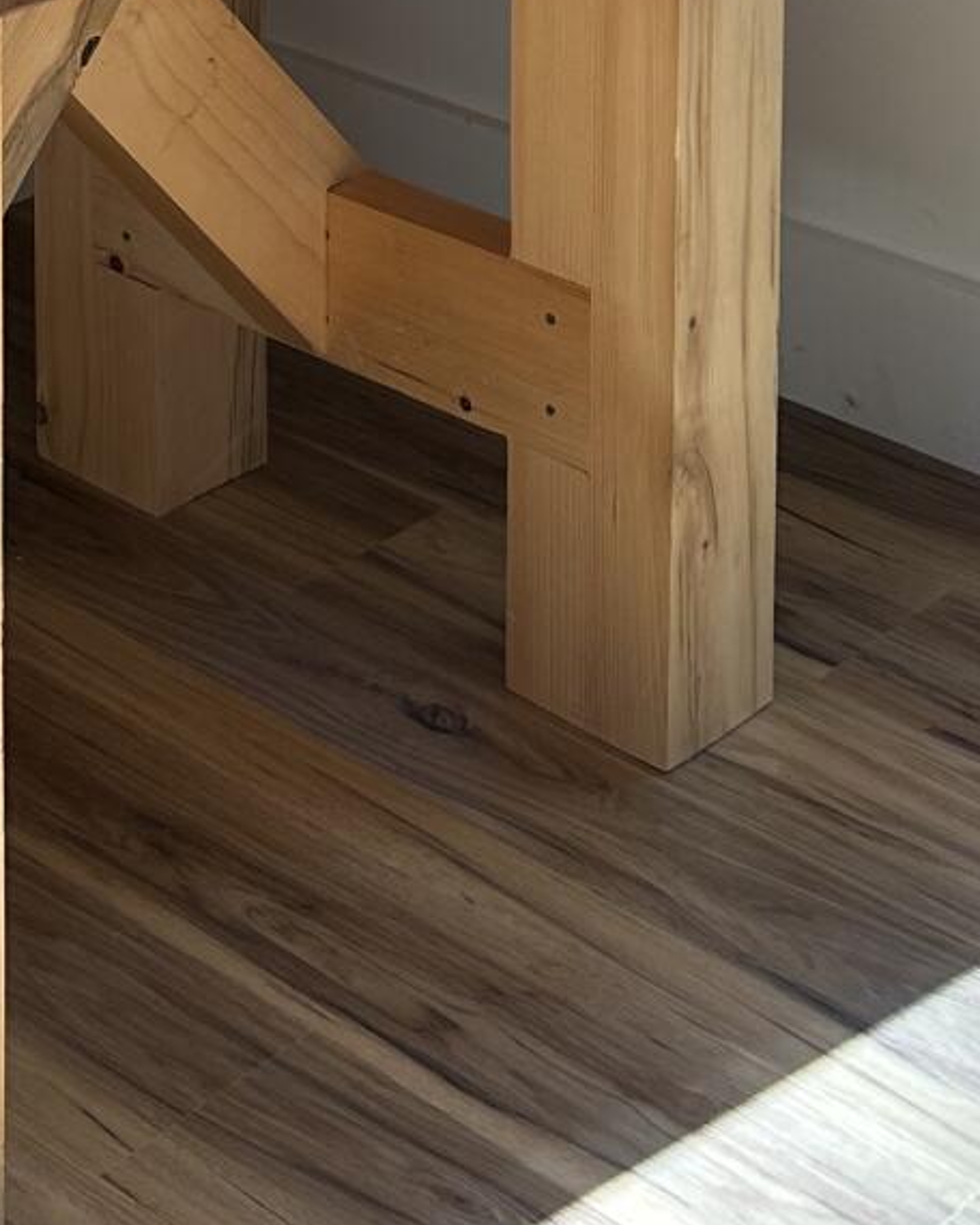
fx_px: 3227
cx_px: -365
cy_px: -767
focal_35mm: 89
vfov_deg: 18.3
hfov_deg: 16.2
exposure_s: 1/144
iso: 32
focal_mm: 5.7
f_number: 1.5
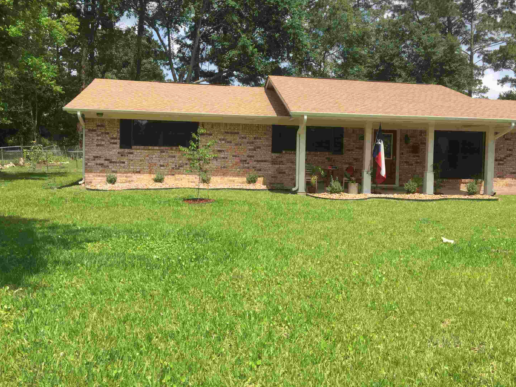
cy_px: 170
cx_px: 284
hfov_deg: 55.3
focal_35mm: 33
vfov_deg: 42.9
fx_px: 492
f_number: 2.2
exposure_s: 1/1464
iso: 32
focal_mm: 4.15
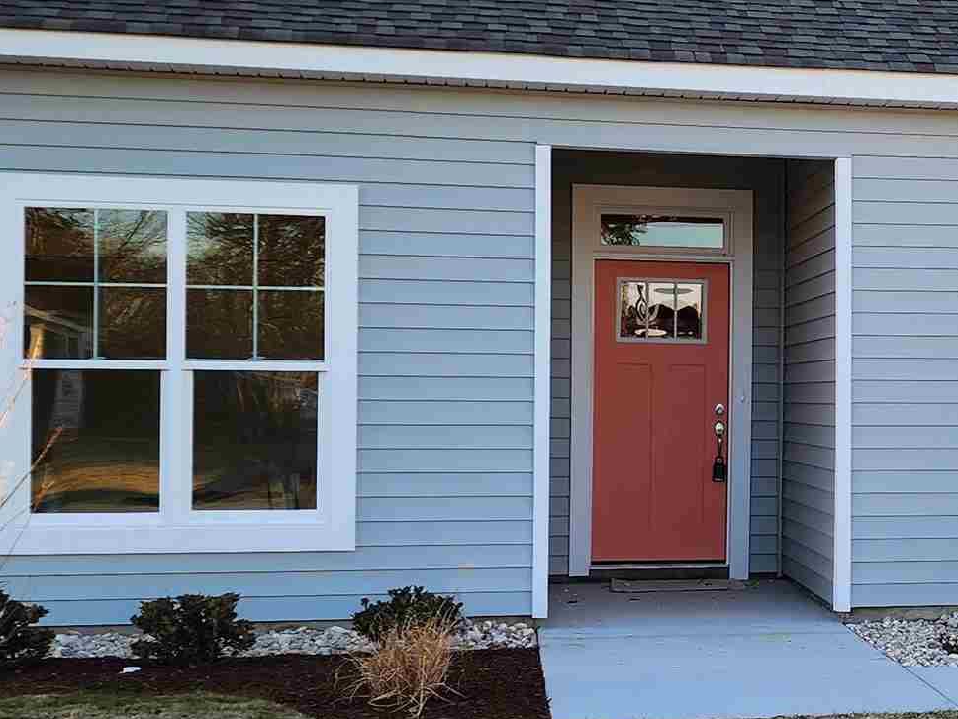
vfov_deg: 20.1
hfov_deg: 25.3
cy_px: 428
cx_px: 965
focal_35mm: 73
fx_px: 2020
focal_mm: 6.4
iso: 12
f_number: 1.8
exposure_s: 1/198
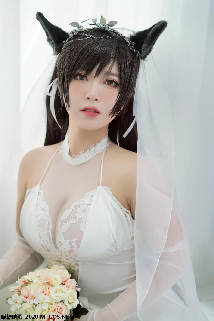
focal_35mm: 85
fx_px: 757
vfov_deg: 23.9
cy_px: 160
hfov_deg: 16.1
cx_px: 107
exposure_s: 1/100
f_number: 2.8
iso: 125
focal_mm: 85
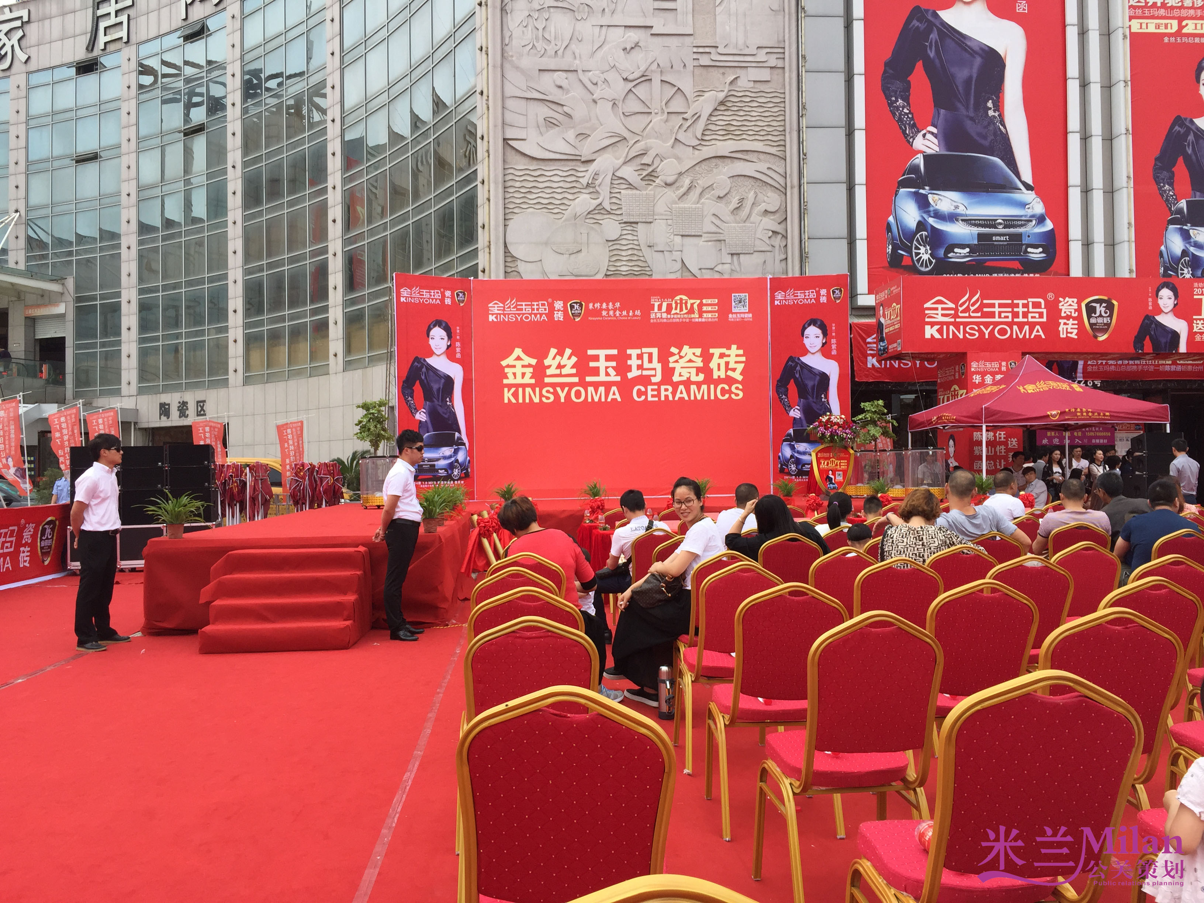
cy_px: 452
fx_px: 1009
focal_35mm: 29
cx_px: 602
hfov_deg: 61.7
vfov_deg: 48.2
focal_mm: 4.15
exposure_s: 1/1364
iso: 32
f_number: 2.2
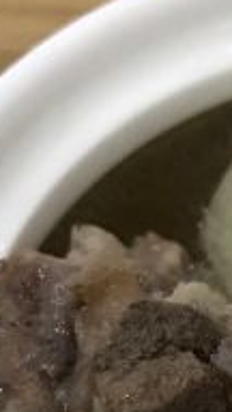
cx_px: 377
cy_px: 453
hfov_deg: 10.4
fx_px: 1214
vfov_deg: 18.5
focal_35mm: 111
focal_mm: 3.99
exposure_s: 1/17
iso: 64
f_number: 1.8
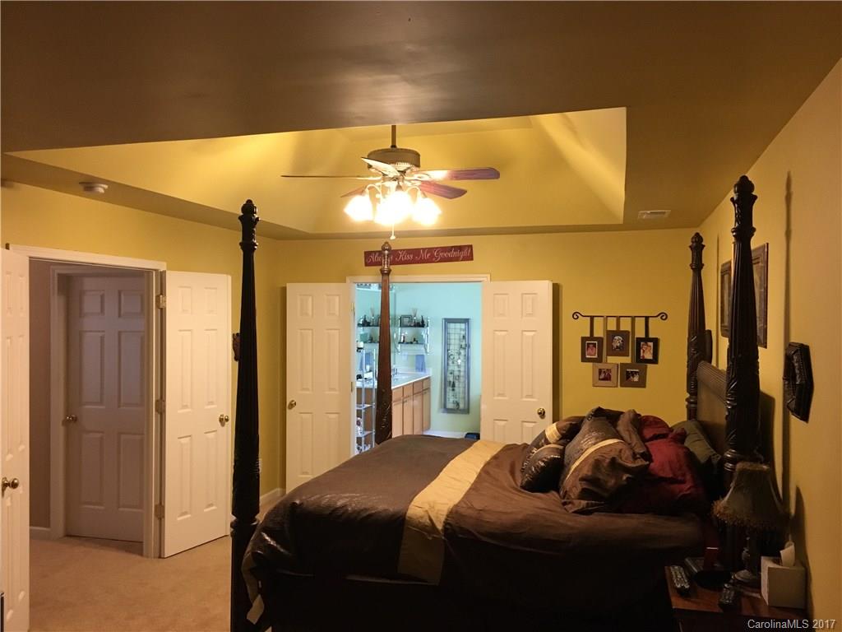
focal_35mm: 29
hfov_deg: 61.7
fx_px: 705
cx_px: 421
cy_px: 316
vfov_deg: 48.2
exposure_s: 1/30
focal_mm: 4.15
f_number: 2.2
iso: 250
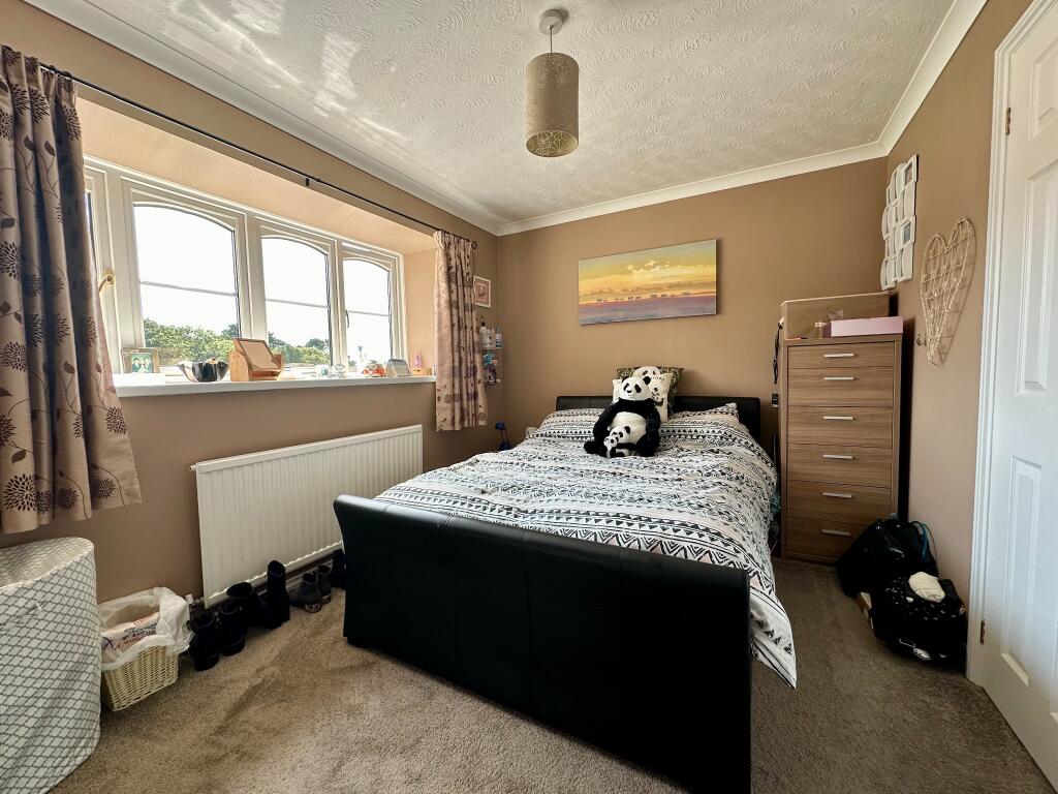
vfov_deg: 85.7
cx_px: 529
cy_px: 397
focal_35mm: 14
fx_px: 428
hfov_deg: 102.1
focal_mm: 2.22
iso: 40
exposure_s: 1/99
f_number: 2.2
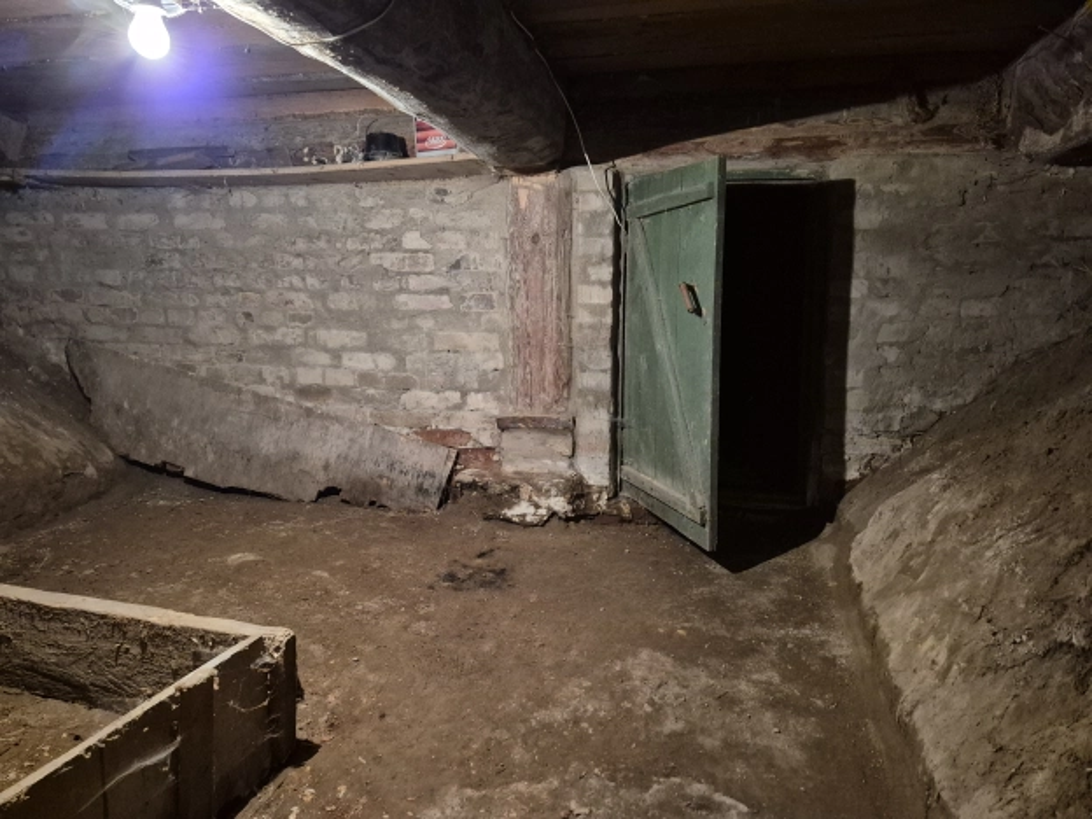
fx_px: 726
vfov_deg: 58.9
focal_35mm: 23
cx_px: 546
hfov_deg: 73.9
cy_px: 410
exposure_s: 1/50
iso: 2000
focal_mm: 5.4
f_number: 1.8
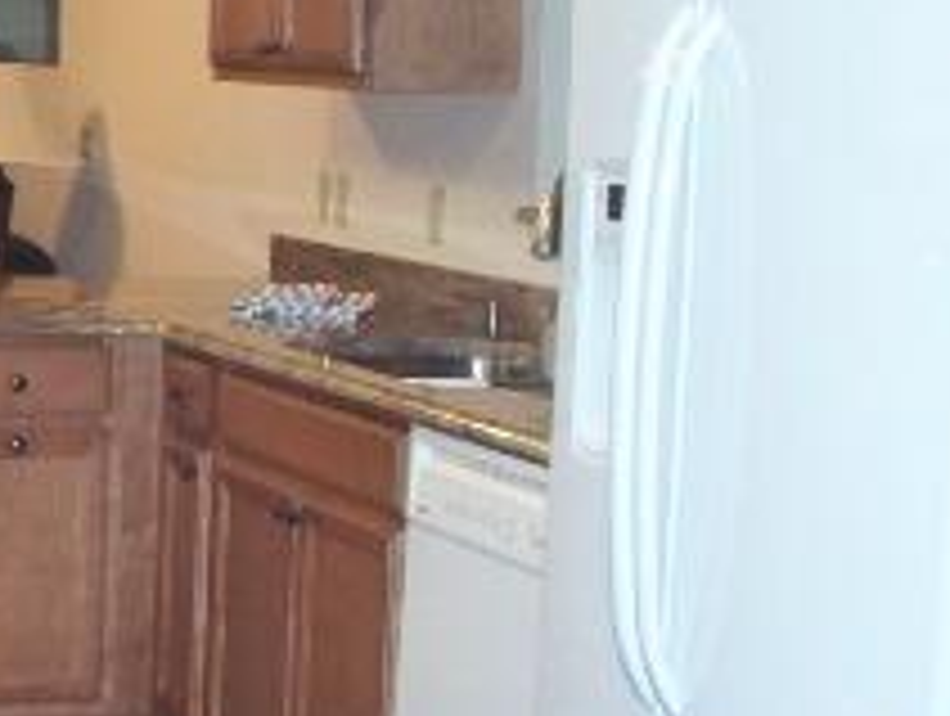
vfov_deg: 13.6
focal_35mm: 109
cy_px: 338
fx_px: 2997
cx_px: -347
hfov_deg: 16.8
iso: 250
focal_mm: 7.54
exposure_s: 1/30
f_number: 2.8
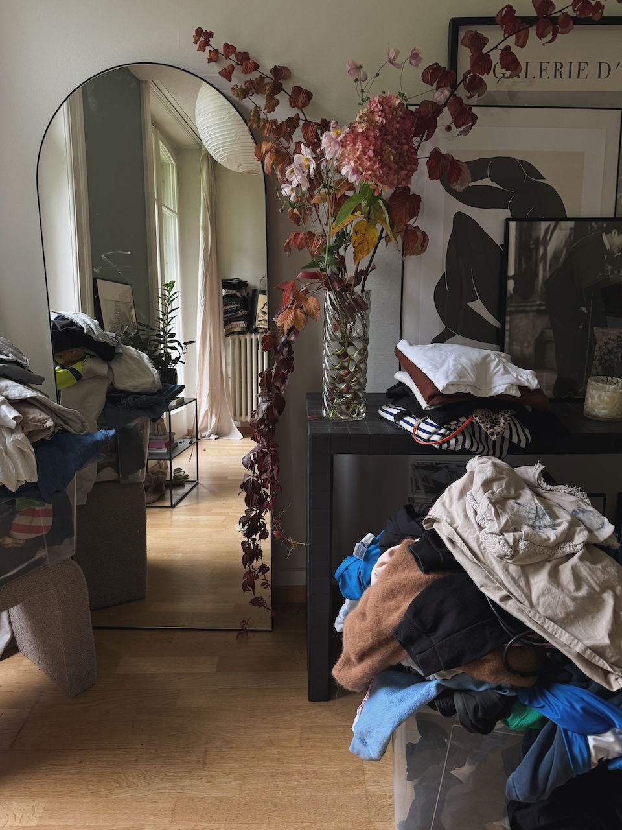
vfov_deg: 71.6
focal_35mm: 24
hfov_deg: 56.8
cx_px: 311
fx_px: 575
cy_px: 415
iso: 200
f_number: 1.78
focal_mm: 6.76
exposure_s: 1/110
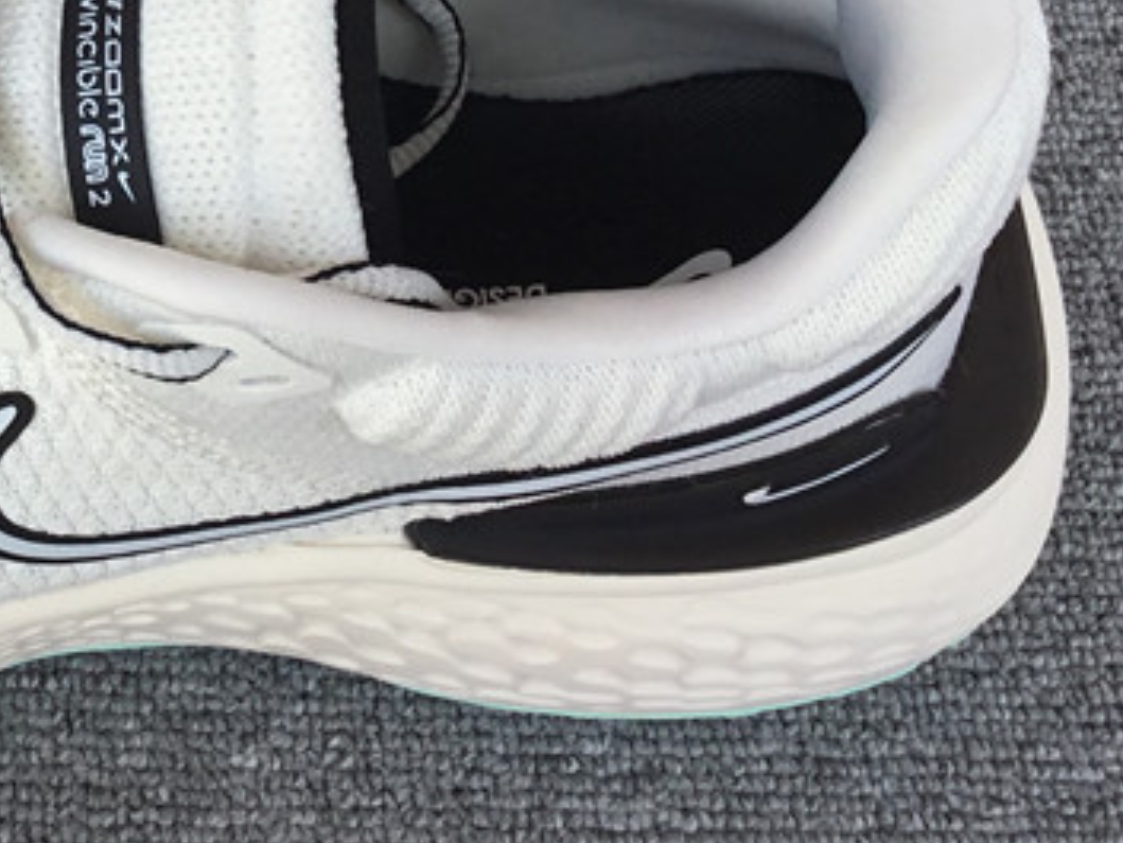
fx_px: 2564
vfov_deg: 18.0
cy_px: -97
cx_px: 45
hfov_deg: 23.8
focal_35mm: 79
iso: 25
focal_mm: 3.3
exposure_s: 1/424
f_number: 2.4
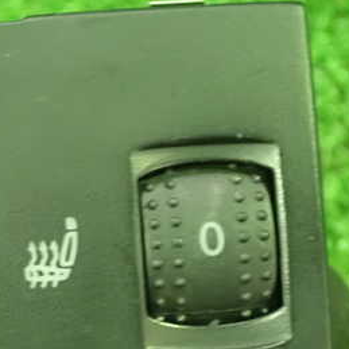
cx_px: 47
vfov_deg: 8.5
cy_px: 245
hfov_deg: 8.5
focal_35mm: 205
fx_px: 2338
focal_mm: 18
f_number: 4.9
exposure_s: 1/10
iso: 1600
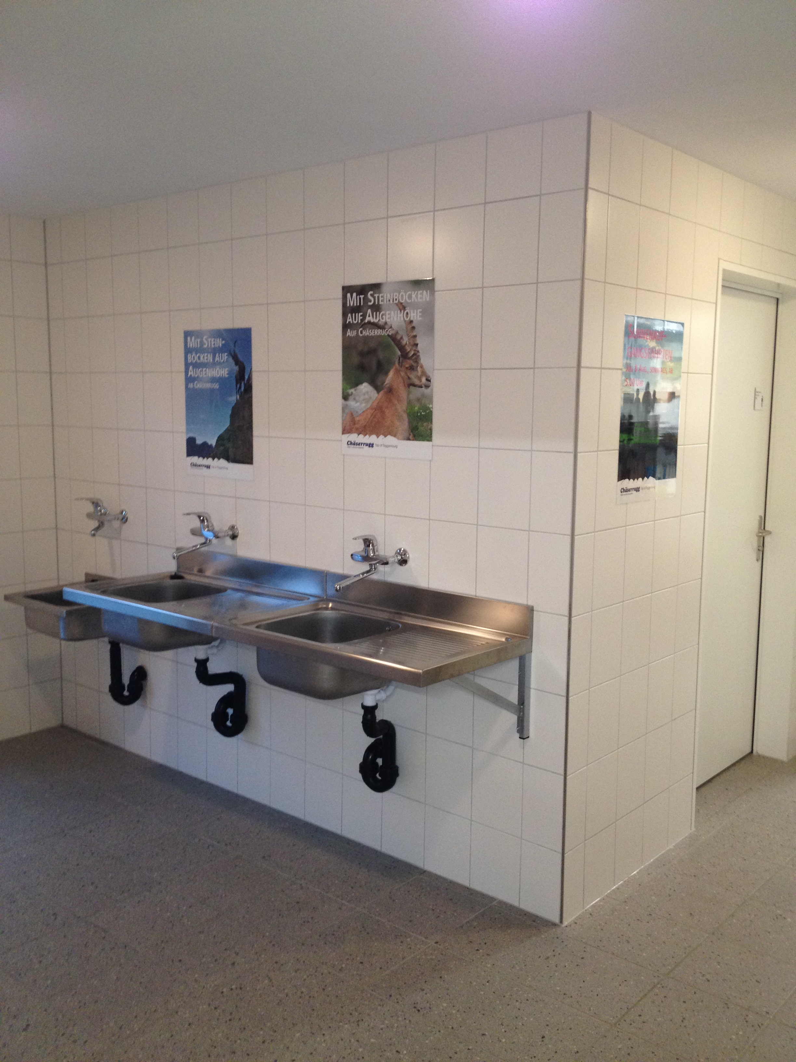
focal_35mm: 35
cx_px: 398
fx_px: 1073
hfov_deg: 40.7
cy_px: 531
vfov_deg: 52.6
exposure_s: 1/20
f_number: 2.4
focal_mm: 4.28
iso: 160
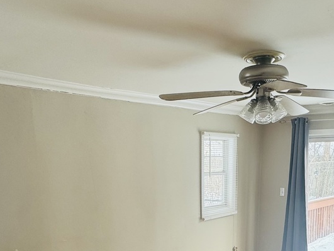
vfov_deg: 34.7
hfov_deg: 48.6
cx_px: 208
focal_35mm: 38
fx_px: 367
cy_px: 243
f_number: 2.2
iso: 40
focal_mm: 2.22
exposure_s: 1/136
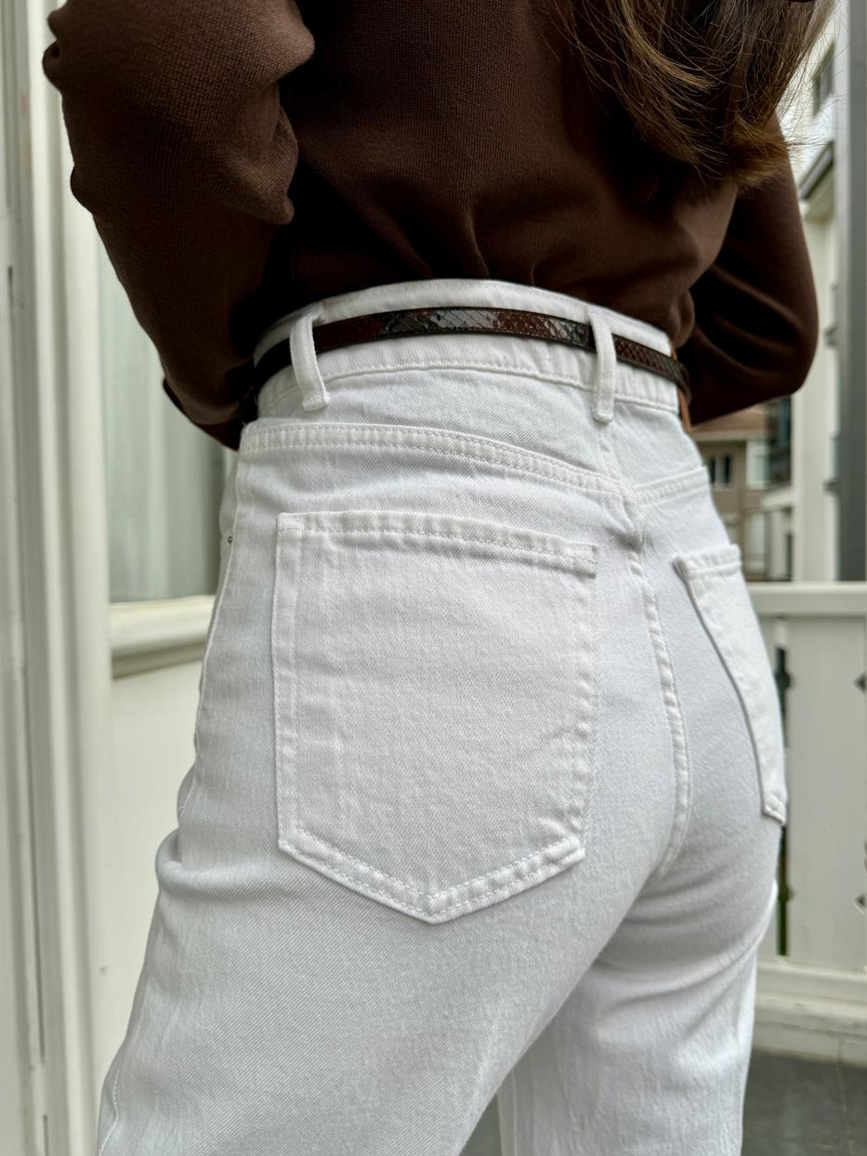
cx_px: 437
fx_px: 835
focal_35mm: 25
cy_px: 593
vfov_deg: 69.4
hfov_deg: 54.9
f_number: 1.78
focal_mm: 6.76
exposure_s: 1/2604
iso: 80
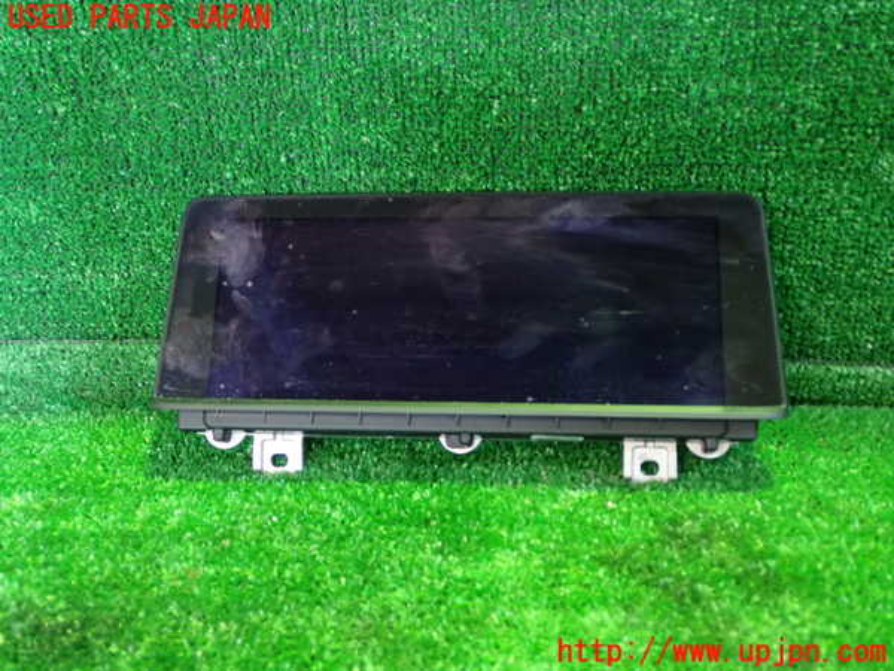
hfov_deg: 49.0
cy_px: 336
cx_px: 447
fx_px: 981
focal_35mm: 38
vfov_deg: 37.7
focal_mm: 6.83
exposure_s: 1/10
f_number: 2.7
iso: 800
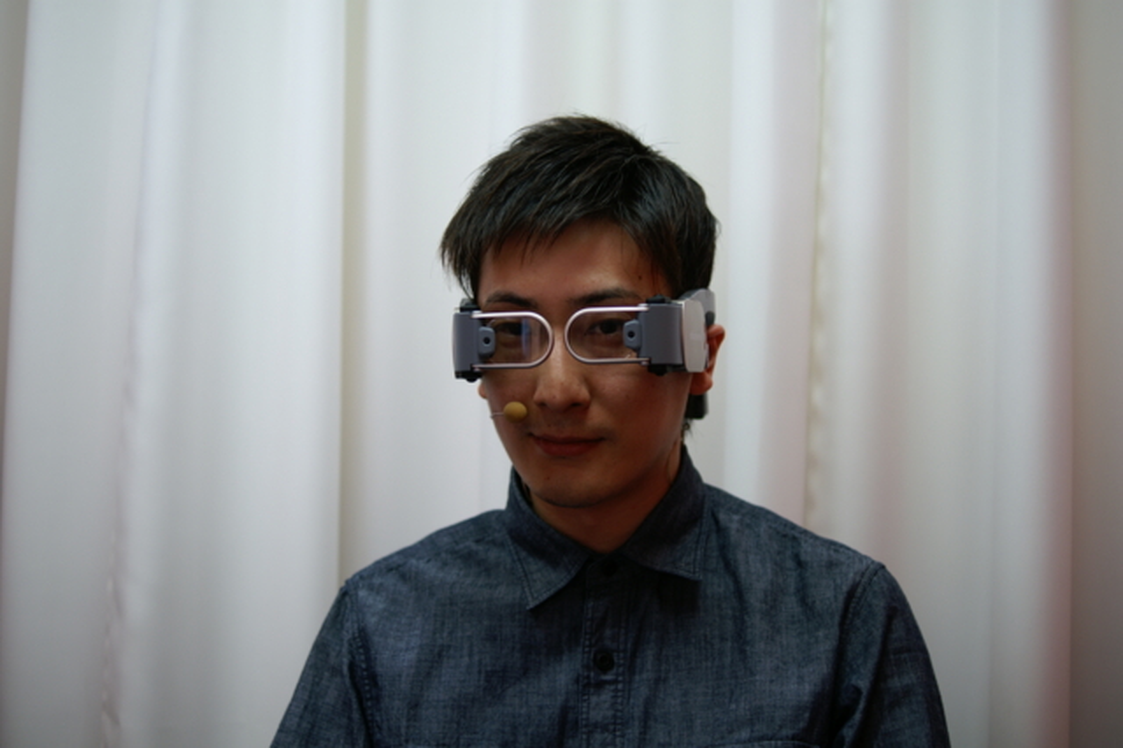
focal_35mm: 52
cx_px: 562
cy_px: 374
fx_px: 1637
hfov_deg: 37.9
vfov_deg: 25.7
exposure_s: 1/60
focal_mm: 35
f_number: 2
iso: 160
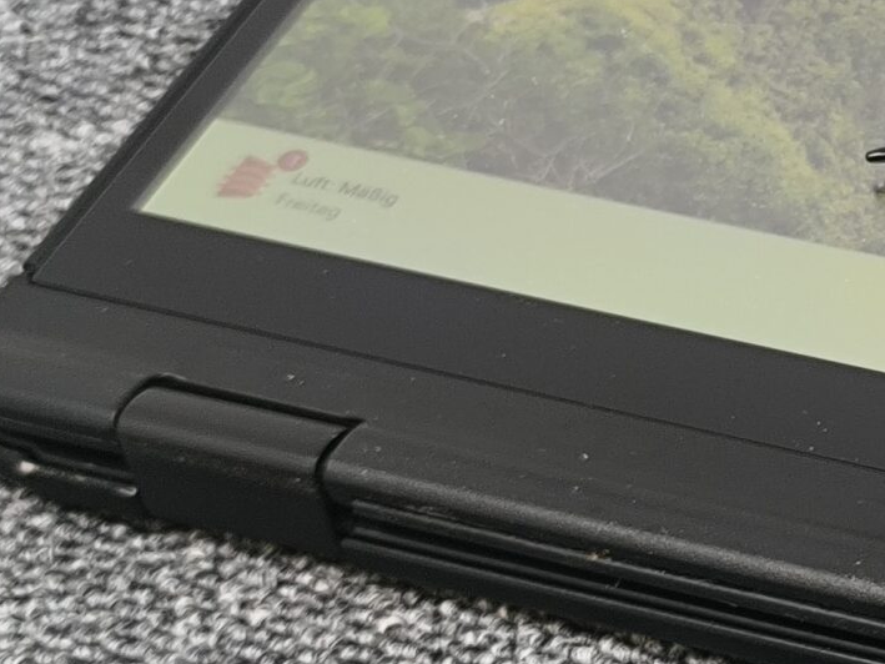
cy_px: 99
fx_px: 4245
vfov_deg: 8.9
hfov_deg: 11.1
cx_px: 1584
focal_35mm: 166
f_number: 1.65
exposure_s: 1/100
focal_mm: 6.14
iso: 200
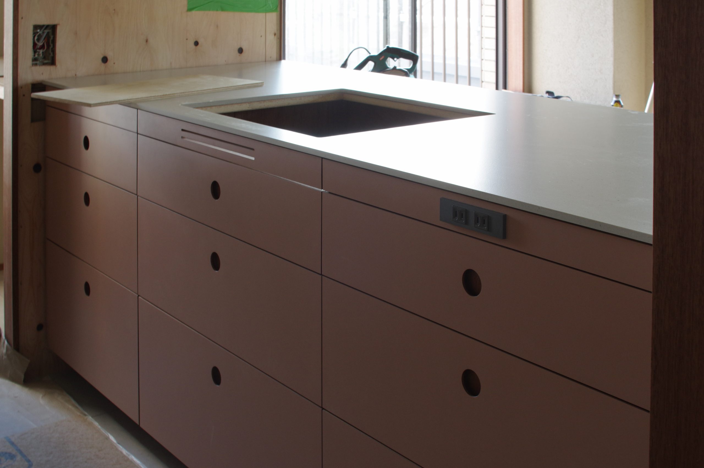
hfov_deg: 43.6
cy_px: 234
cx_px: 352
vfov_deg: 29.8
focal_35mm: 45
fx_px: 879
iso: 400
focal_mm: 30
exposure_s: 1/13
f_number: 9
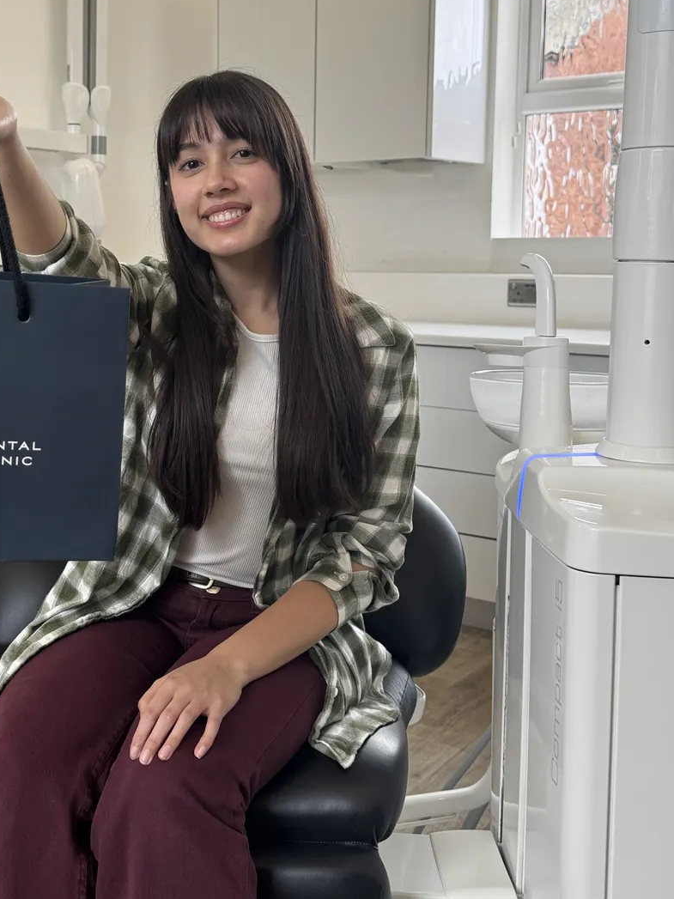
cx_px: 222
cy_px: 351
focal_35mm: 44
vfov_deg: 42.7
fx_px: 1143
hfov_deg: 32.6
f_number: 1.78
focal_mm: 6.76
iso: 64
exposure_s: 1/100
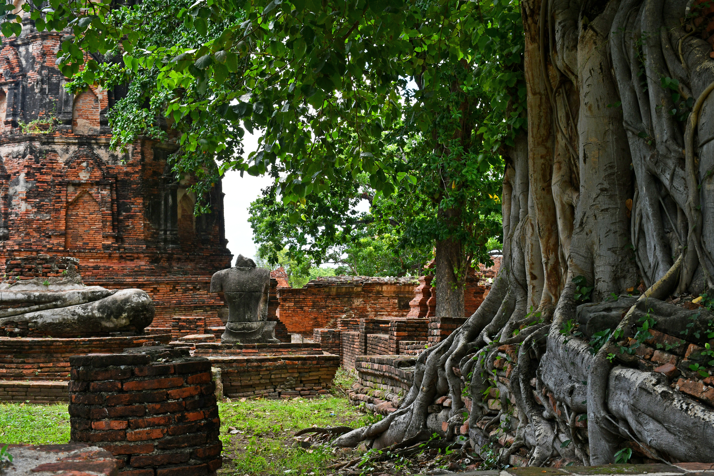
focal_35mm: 48
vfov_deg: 28.1
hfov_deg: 41.1
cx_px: 357
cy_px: 238
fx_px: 952
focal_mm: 32
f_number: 9
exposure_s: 1/25
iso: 125
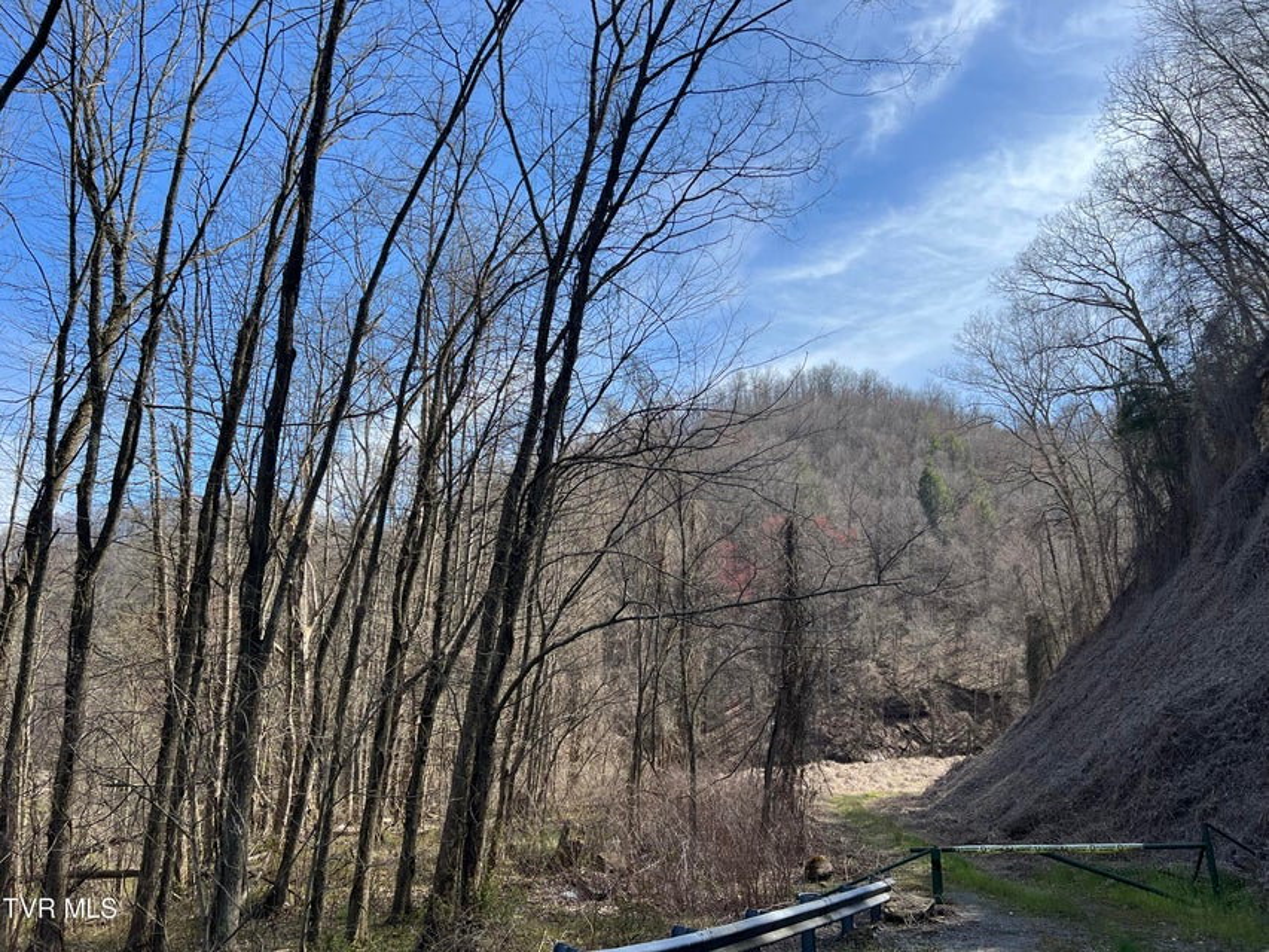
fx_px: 953
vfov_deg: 53.1
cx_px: 634
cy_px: 476
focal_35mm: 26
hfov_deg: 67.3
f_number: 1.5
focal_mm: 5.7
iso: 50
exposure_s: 1/2457
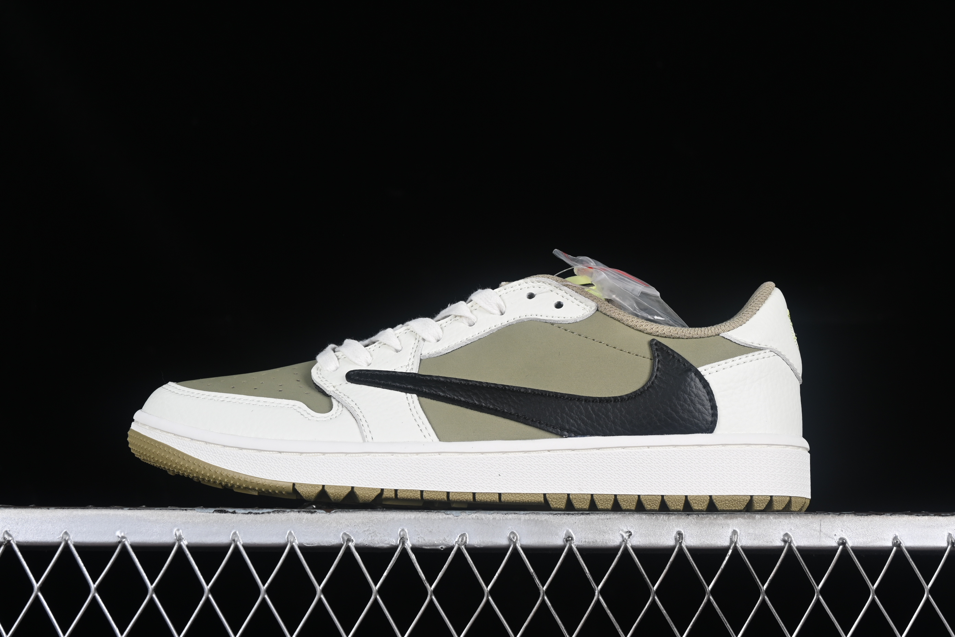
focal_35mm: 75
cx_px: 478
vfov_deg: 18.2
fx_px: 1989
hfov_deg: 27.0
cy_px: 318
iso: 160
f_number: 8
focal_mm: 50
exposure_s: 1/80
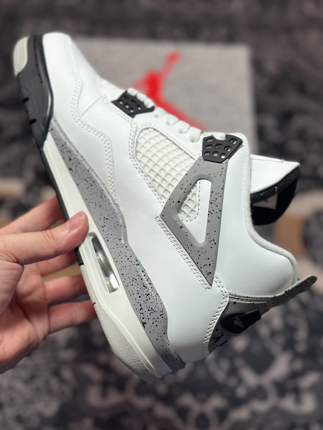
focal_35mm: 49
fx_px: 609
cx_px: 163
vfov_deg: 38.9
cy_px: 217
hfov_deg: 29.7
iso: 80
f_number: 1.78
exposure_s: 1/1107
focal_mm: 6.86
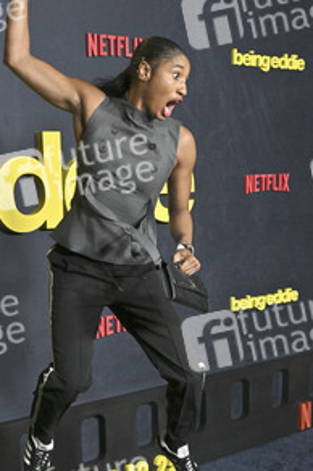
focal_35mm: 48
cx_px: 118
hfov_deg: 27.9
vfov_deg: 41.1
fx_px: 627
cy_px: 253
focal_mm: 35
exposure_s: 1/320
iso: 2500
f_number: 5.6
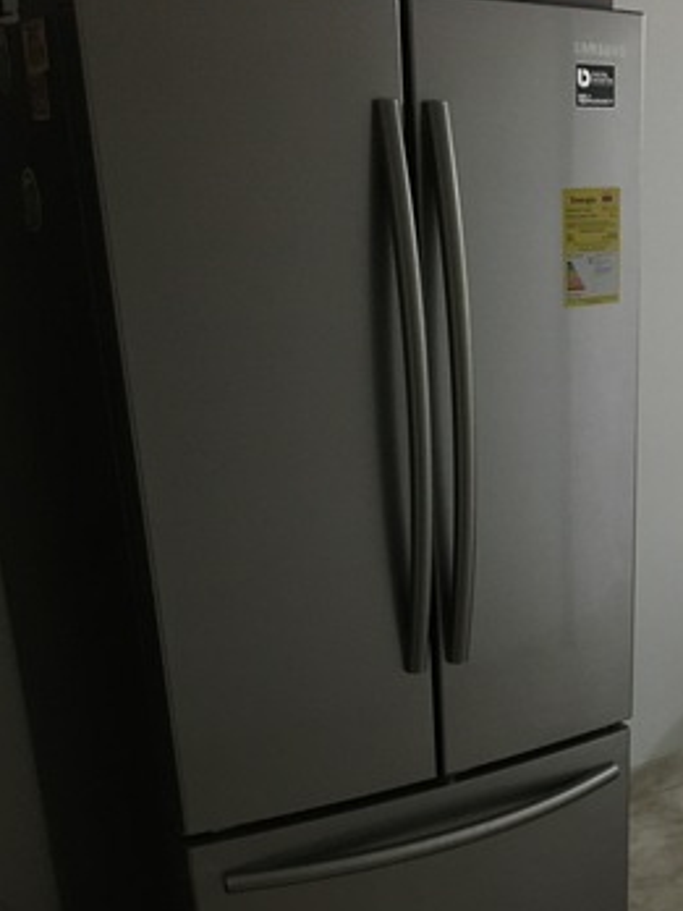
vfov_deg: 36.6
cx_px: 584
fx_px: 1315
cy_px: 759
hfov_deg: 28.2
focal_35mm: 50
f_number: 2.2
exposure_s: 1/15
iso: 200
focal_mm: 4.15
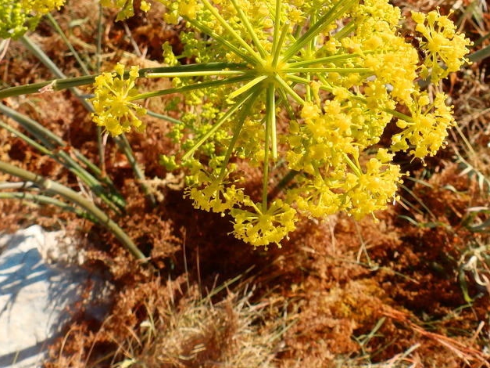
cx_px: 287
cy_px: 59
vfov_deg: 34.5
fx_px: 566
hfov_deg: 46.6
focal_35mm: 40
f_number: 4.5
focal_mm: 4
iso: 80
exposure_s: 1/320
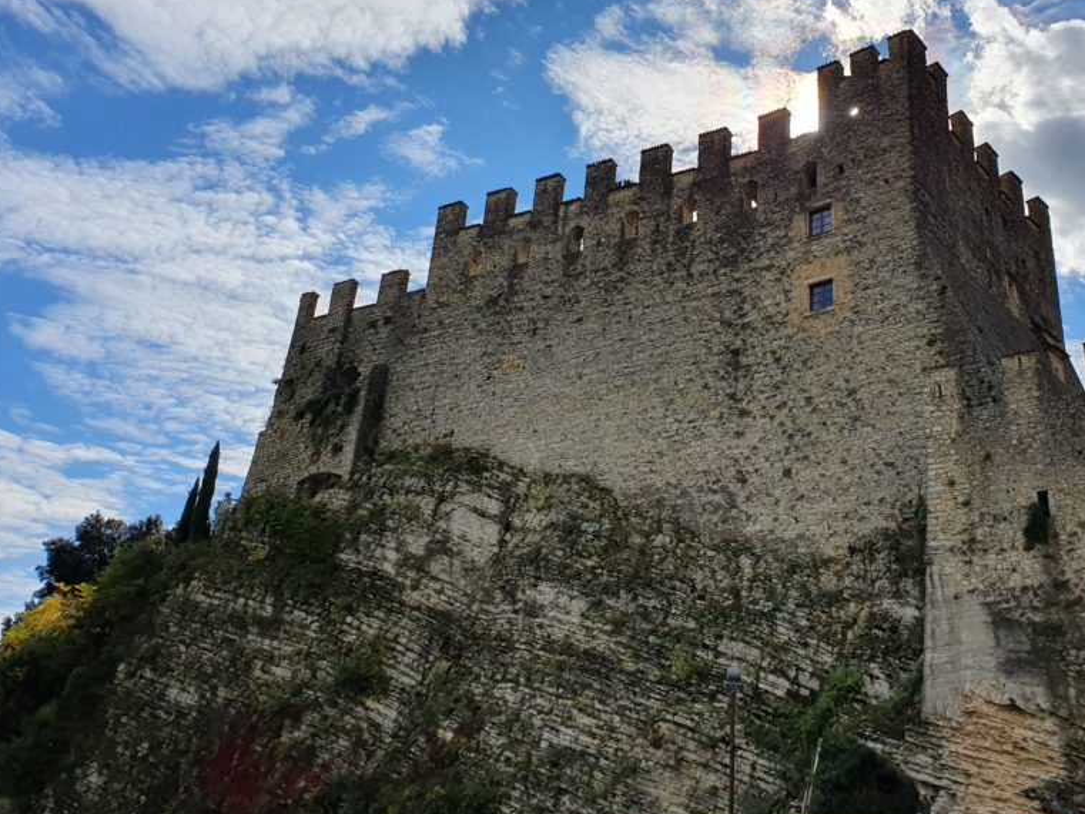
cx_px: 720
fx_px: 1097
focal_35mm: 35
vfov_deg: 40.3
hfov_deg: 51.7
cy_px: 281
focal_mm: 4.32
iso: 50
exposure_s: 1/3792
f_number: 2.4
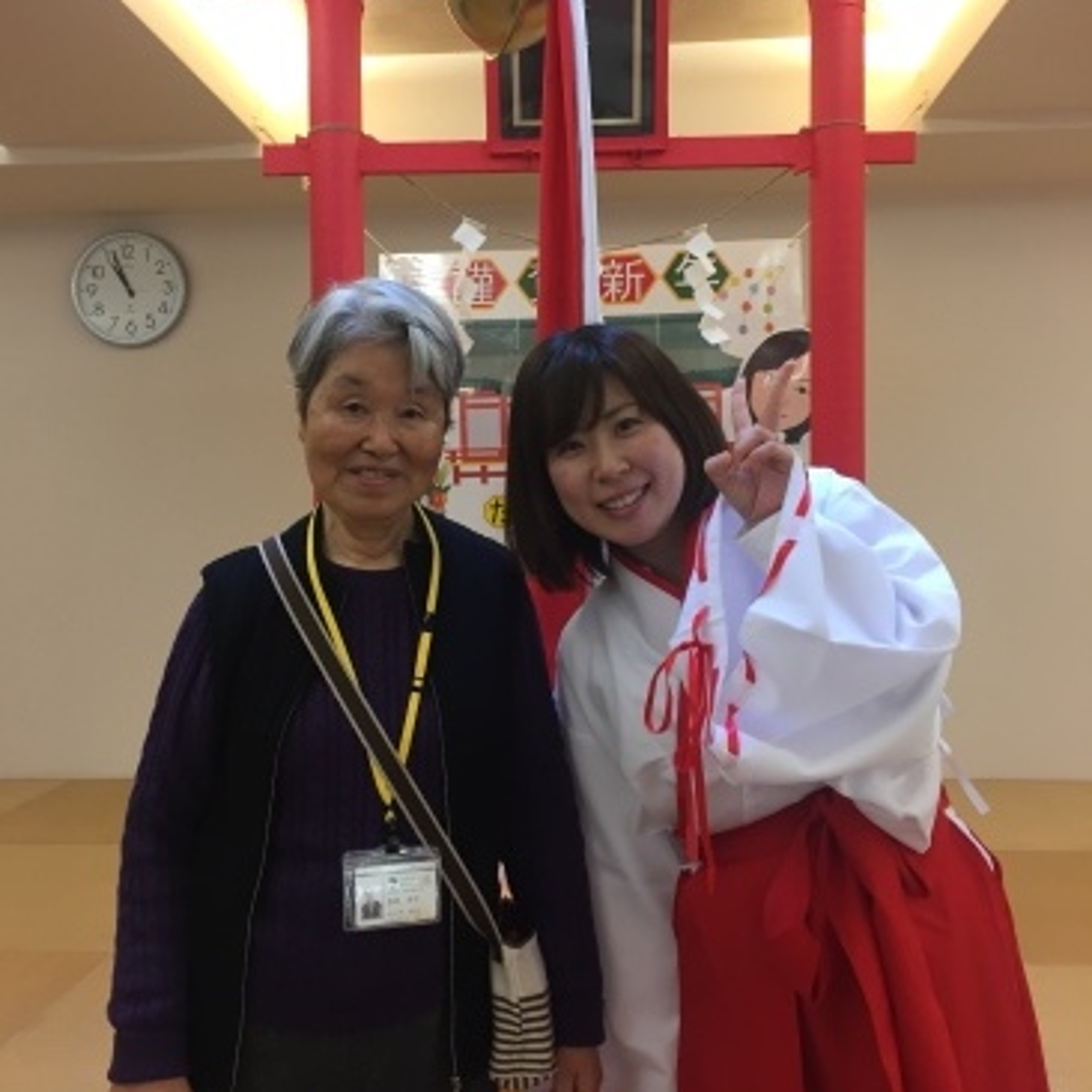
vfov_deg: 47.2
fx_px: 1249
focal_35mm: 35
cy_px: 495
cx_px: 536
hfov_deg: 47.2
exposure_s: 1/30
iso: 80
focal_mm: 4.15
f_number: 2.2
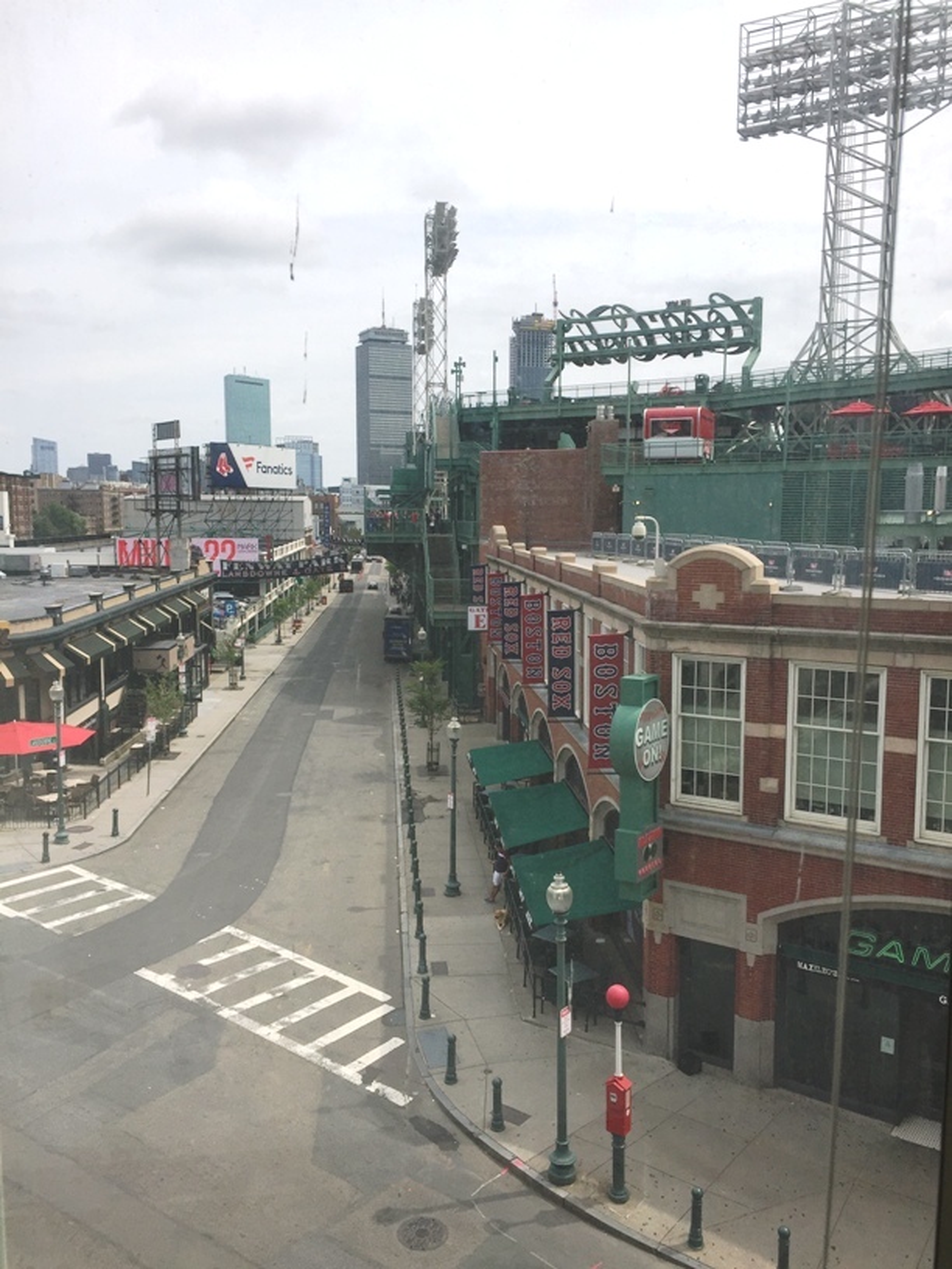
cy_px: 634
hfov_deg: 48.2
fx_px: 1063
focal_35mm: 29
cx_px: 476
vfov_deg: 61.7
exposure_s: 1/2825
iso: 32
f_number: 2.2
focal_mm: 4.15
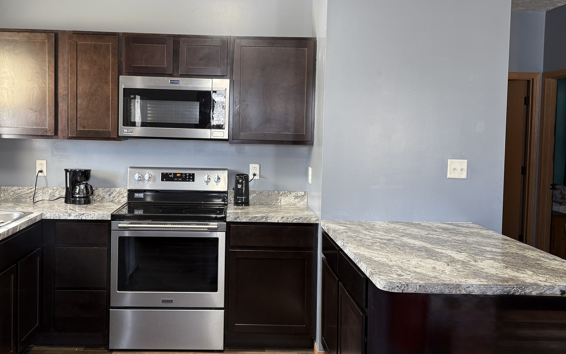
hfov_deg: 50.2
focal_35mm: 39
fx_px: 602
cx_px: 244
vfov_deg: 32.7
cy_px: 157
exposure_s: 1/60
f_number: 1.78
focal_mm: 6.76
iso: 200
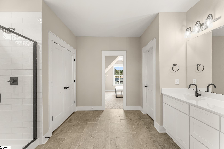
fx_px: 87
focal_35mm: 14
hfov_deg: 104.3
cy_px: 74
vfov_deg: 81.2
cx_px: 112
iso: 400
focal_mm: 14
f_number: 6.3
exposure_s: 1/5
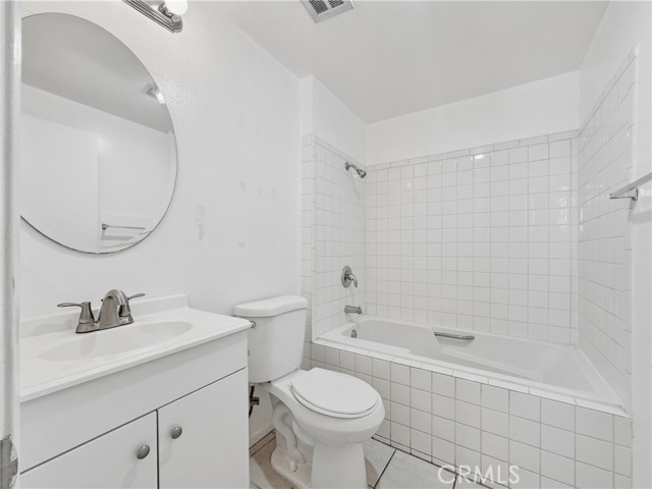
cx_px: 326
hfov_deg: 102.1
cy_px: 244
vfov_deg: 85.7
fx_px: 264
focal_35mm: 14
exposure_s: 1/120
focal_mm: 2.2
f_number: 2.2
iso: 100
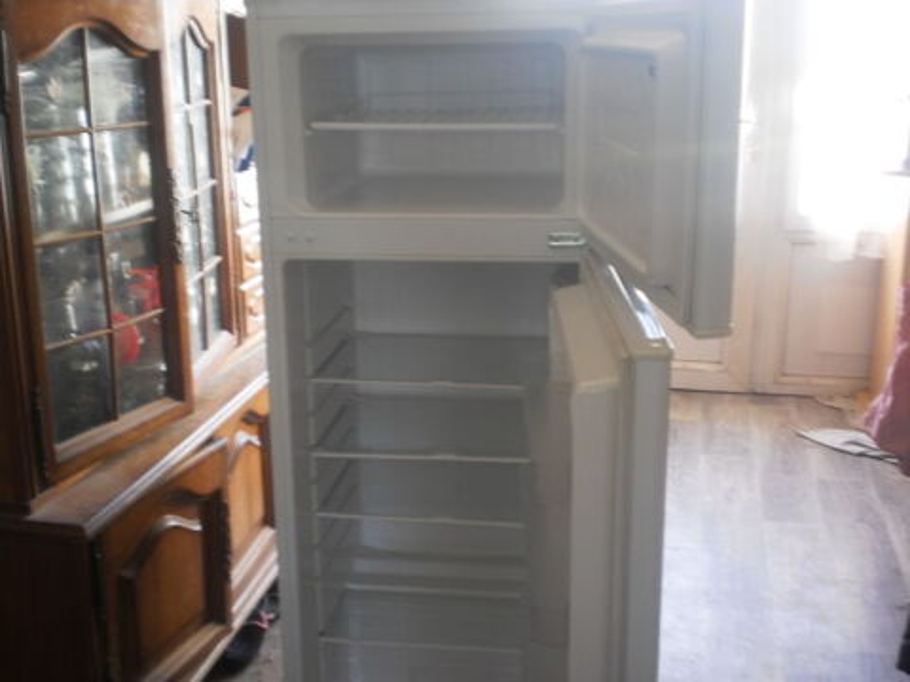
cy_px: 341
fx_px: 1104
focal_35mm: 42
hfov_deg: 44.8
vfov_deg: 34.3
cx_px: 455
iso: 125
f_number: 3.5
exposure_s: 1/5
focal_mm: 7.4
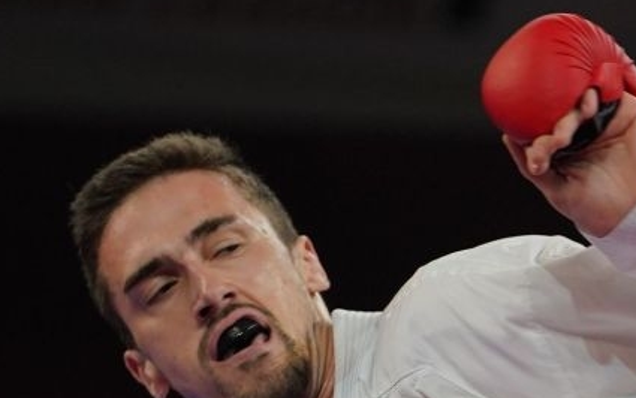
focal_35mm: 699
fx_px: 12121
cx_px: 802
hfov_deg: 3.0
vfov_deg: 1.9
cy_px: 667
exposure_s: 1/1000
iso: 1000
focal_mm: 162
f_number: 2.8
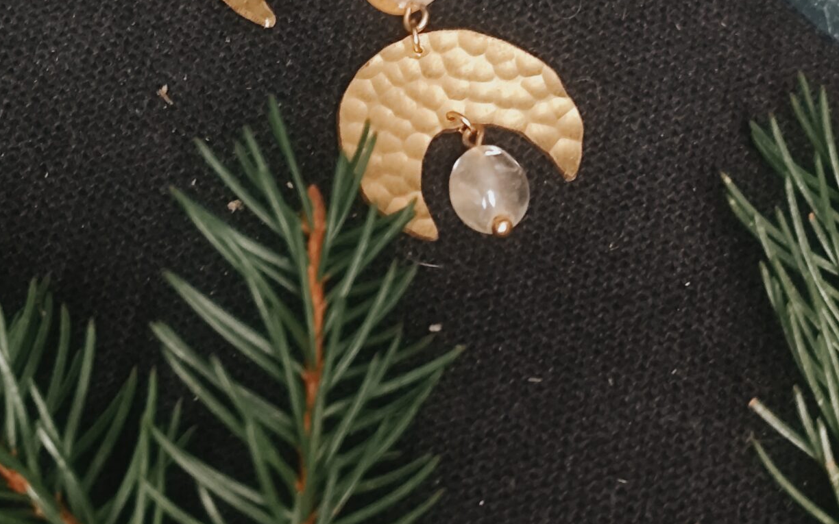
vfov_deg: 12.7
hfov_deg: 20.3
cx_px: 290
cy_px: 68
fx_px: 2332
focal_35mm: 102
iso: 1000
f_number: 1.65
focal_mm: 6.19
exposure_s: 1/25
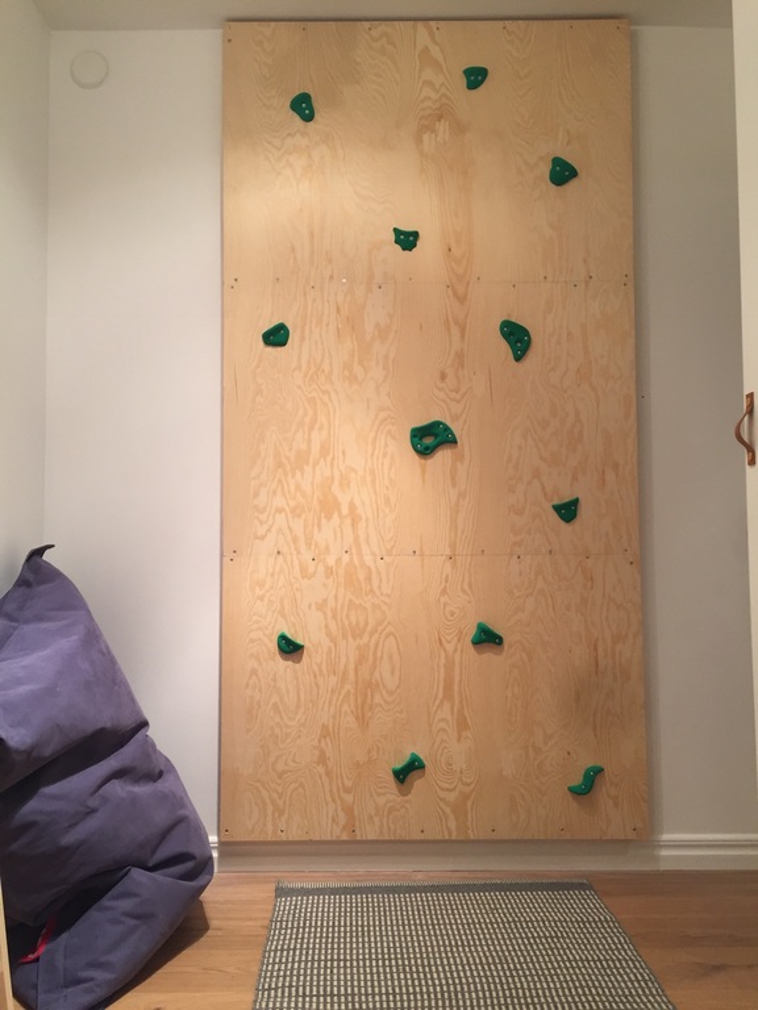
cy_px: 505
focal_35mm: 29
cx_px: 379
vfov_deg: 61.7
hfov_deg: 48.2
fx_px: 847
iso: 125
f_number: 2.2
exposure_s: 1/33
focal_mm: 4.15
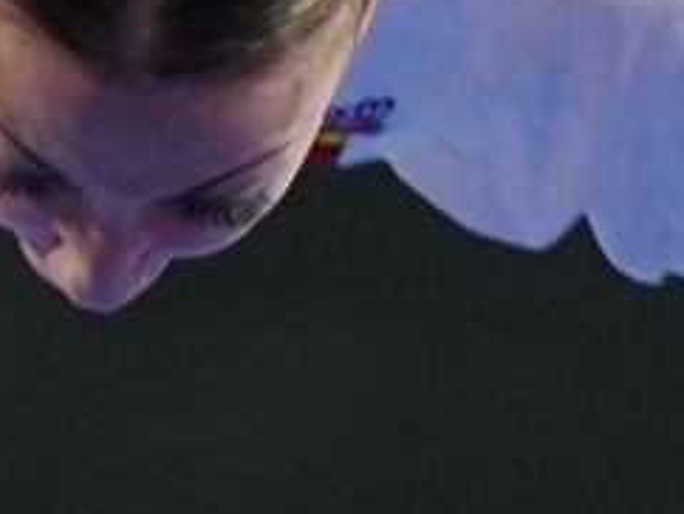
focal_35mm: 4290
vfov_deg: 0.3
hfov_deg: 0.5
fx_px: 84853
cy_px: -853
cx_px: -743
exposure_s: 1/500
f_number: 2.8
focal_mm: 400
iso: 1250
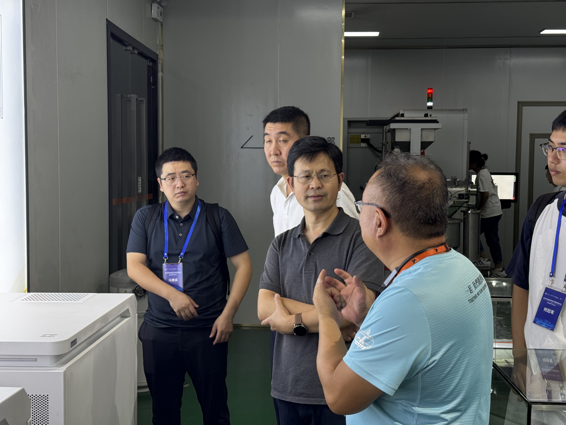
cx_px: 283
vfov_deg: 30.3
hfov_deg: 39.7
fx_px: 785
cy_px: 212
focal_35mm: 48
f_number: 1.78
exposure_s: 1/60
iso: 100
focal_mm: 6.76
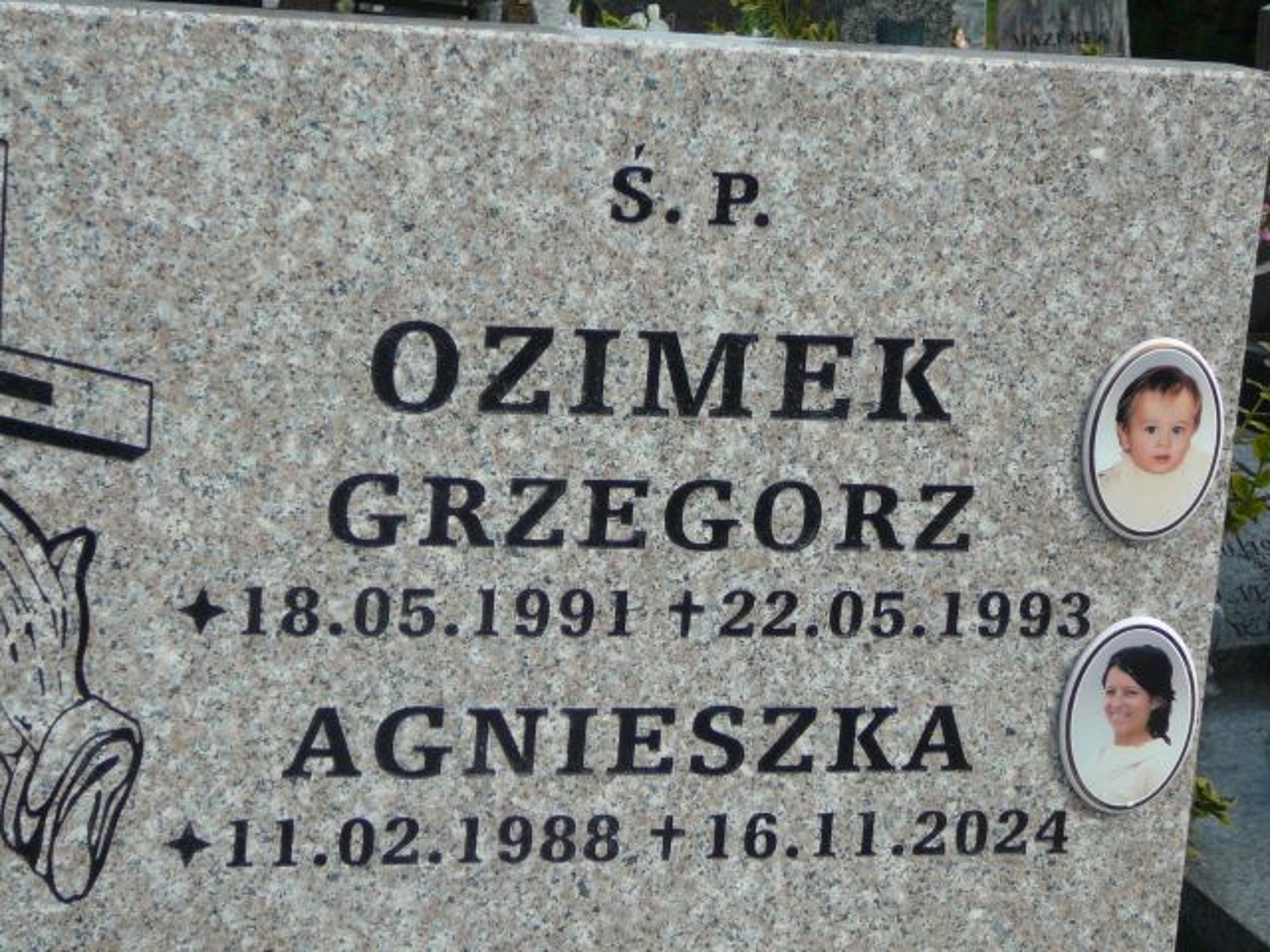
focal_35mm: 87
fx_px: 3192
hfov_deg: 22.5
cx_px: 635
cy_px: 476
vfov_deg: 17.0
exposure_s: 1/500
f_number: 3.8
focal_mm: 13
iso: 80
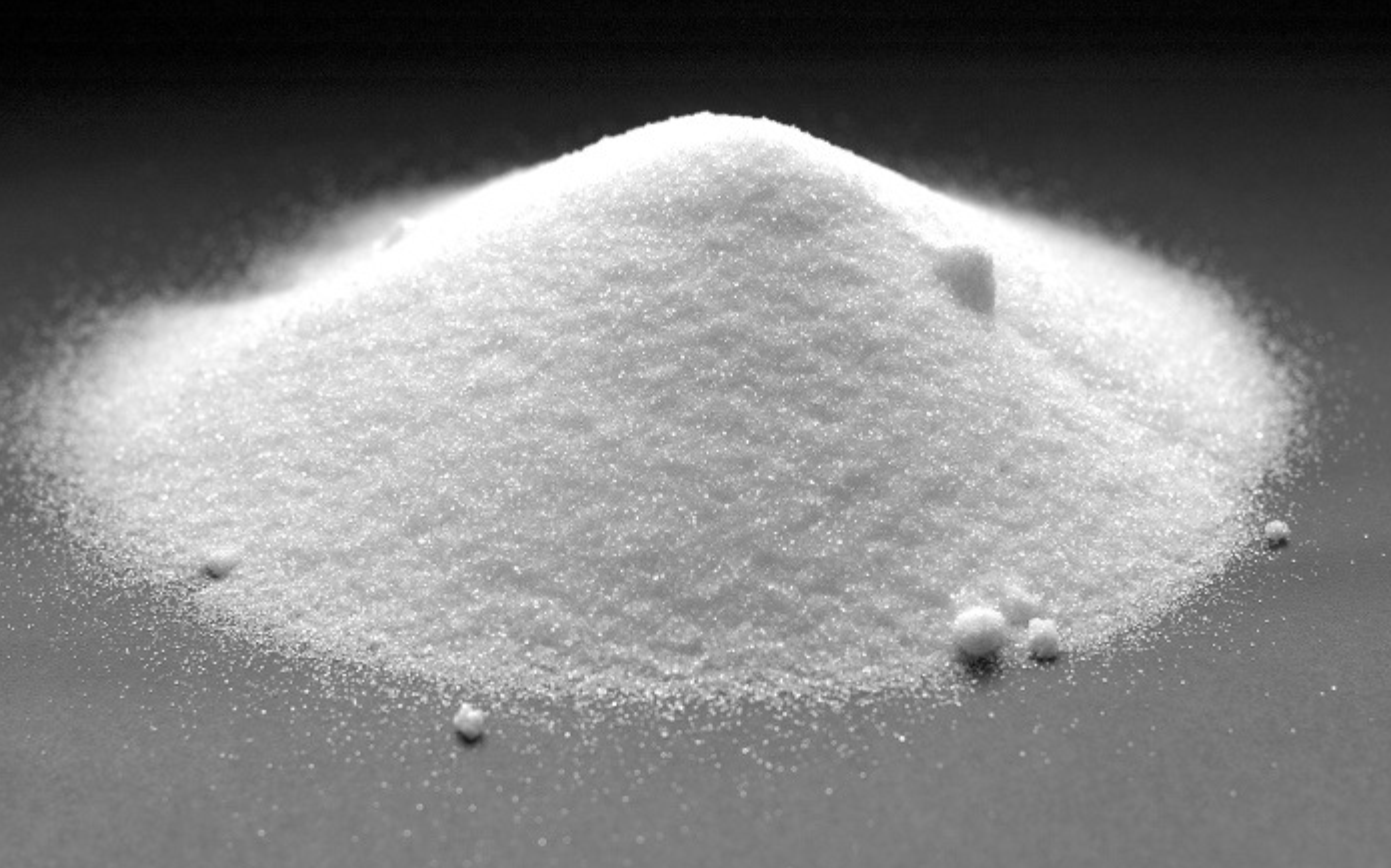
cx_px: 699
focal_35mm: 77
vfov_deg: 16.9
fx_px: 2918
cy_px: 417
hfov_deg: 26.8
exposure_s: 1/60
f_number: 7.1
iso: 200
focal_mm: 50
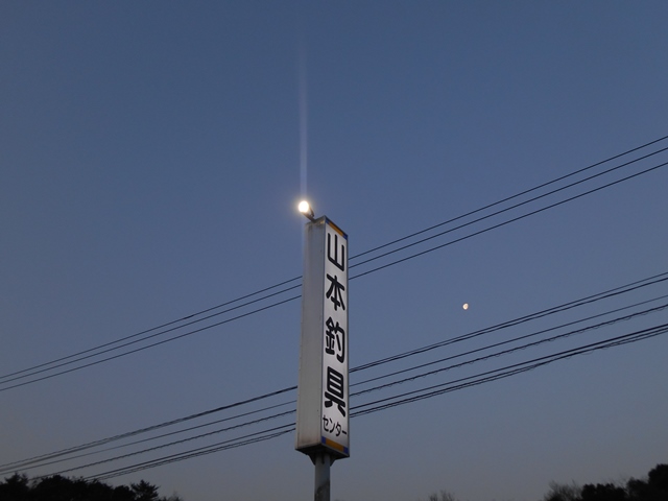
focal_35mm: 31
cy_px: 250
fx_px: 598
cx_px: 334
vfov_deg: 45.4
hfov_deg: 58.4
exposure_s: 1/80
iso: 80
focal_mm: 5.5
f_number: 3.6
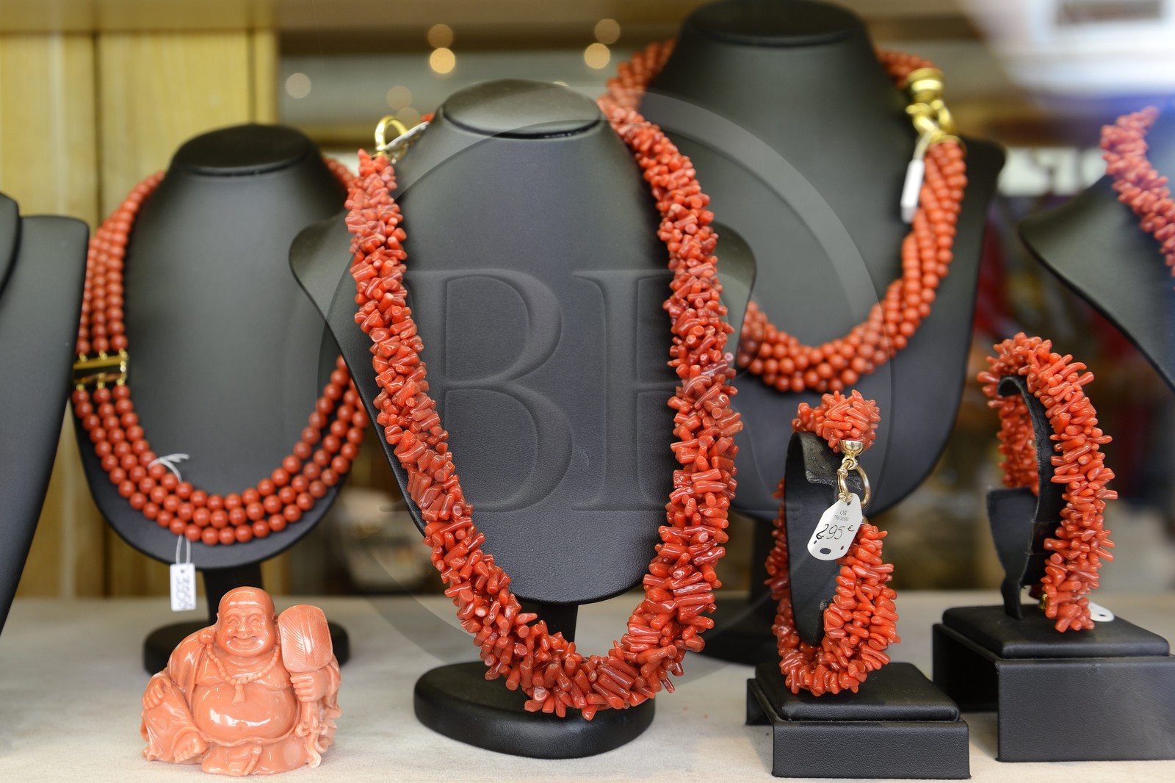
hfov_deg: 53.1
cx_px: 588
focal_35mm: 36
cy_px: 392
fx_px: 1175
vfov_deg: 36.9
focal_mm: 36
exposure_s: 1/80
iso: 200
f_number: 4
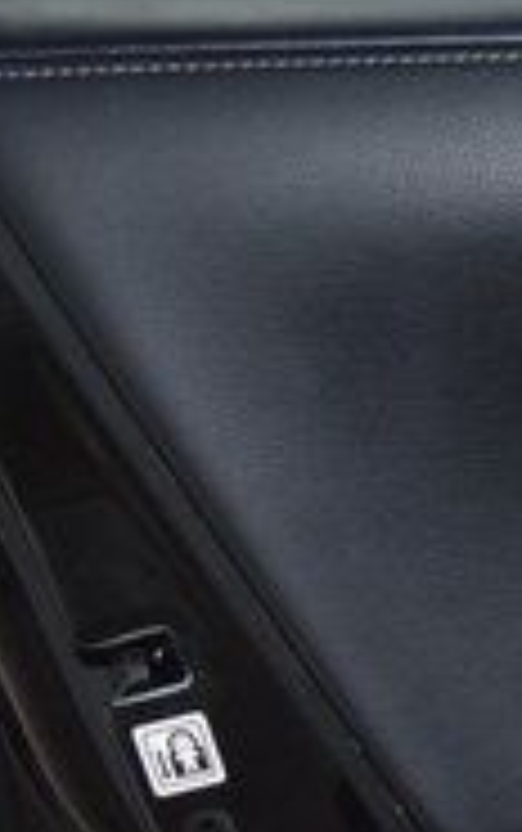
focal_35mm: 127
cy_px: 825
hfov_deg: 9.1
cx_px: 1328
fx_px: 2884
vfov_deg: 16.1
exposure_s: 1/125
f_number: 3.8
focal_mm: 24
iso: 2000
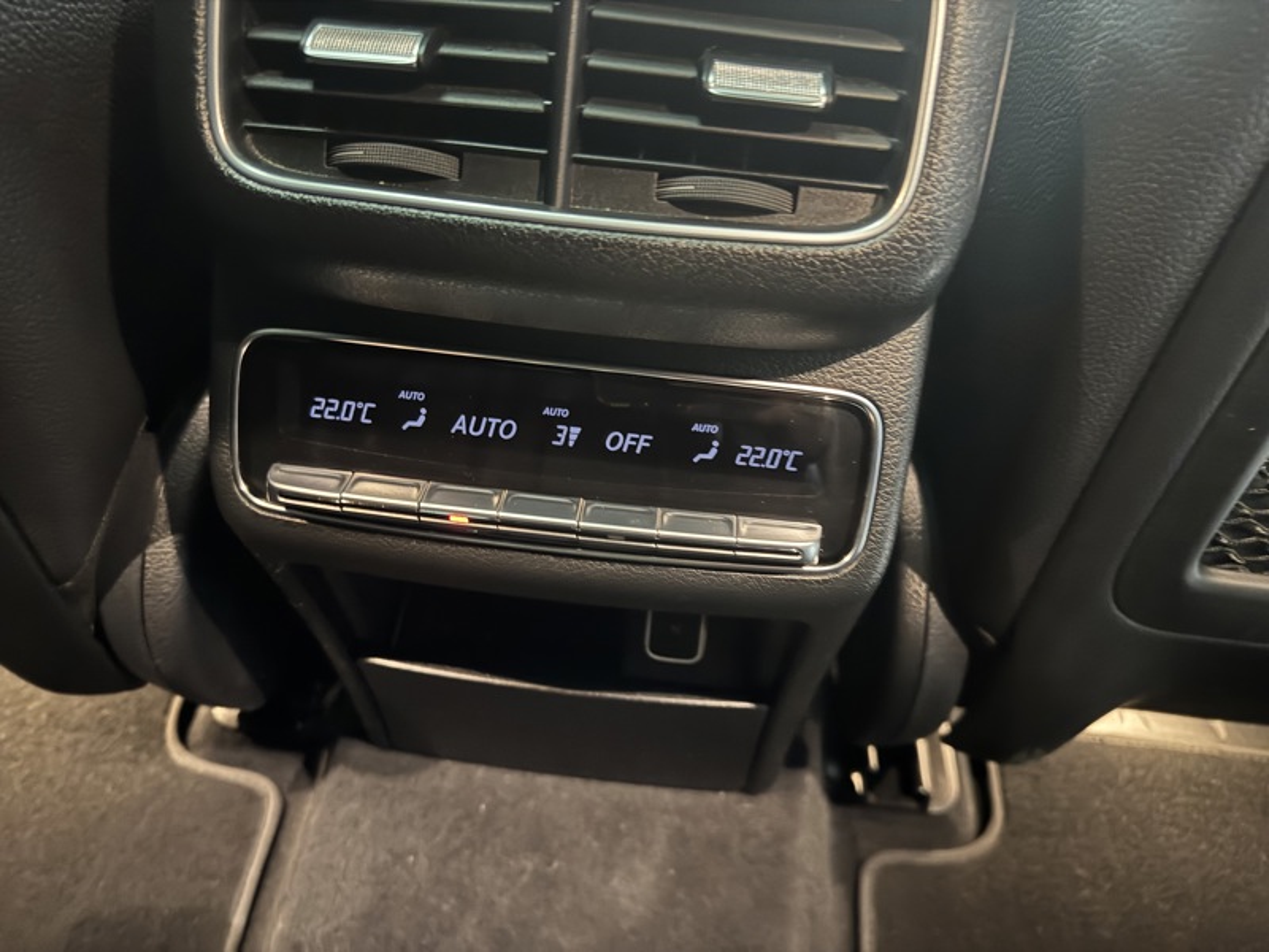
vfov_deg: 56.8
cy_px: 476
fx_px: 880
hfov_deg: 71.6
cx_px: 634
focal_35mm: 24
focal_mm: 6.76
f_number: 1.78
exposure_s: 1/13
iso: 1250
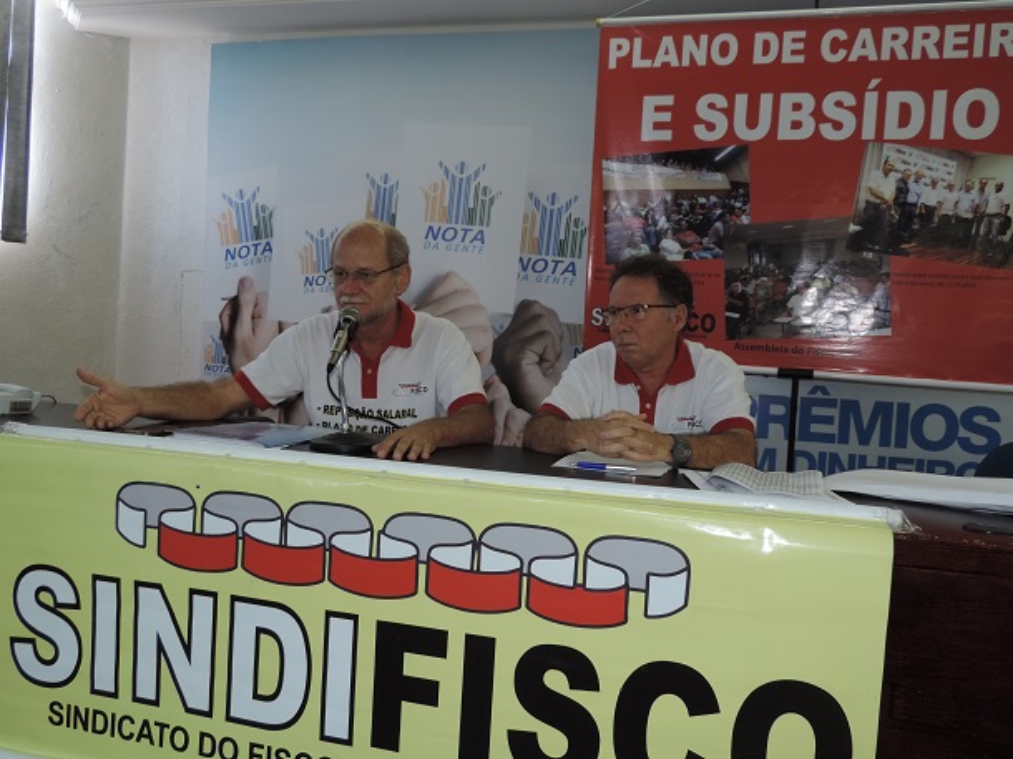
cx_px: 506
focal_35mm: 30
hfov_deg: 60.0
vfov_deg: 46.8
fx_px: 878
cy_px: 380
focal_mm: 5.3
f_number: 3.1
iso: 200
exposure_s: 1/30
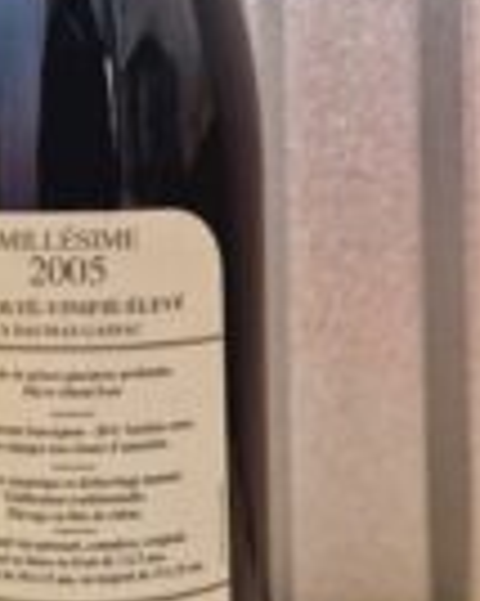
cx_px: 85
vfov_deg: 27.7
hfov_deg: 22.4
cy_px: 112
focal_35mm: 67
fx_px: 1191
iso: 800
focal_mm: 5.4
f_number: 1.8
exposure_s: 1/50
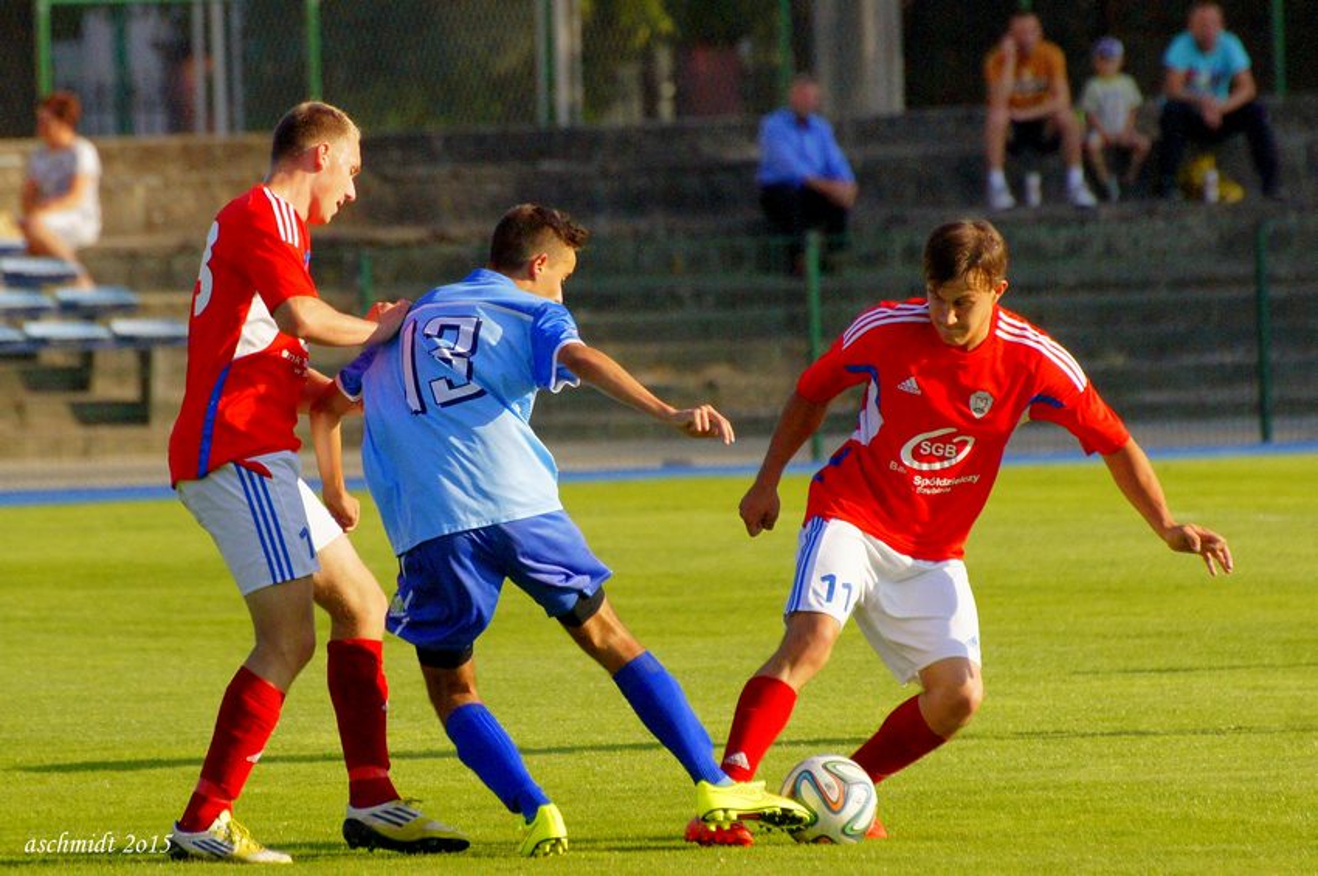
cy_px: 438
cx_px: 659
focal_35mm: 450
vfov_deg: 3.0
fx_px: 16459
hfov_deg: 4.6
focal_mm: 300
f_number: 5.6
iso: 1000
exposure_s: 1/4000
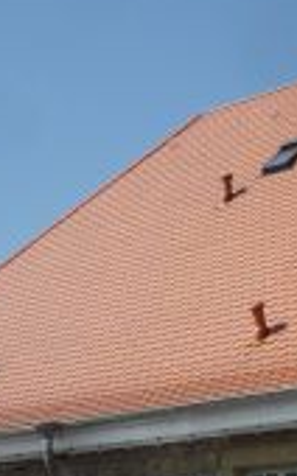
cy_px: 372
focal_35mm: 96
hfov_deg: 13.2
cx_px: 367
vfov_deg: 21.4
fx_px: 1245
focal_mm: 5.2
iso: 100
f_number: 5.6
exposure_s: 1/500
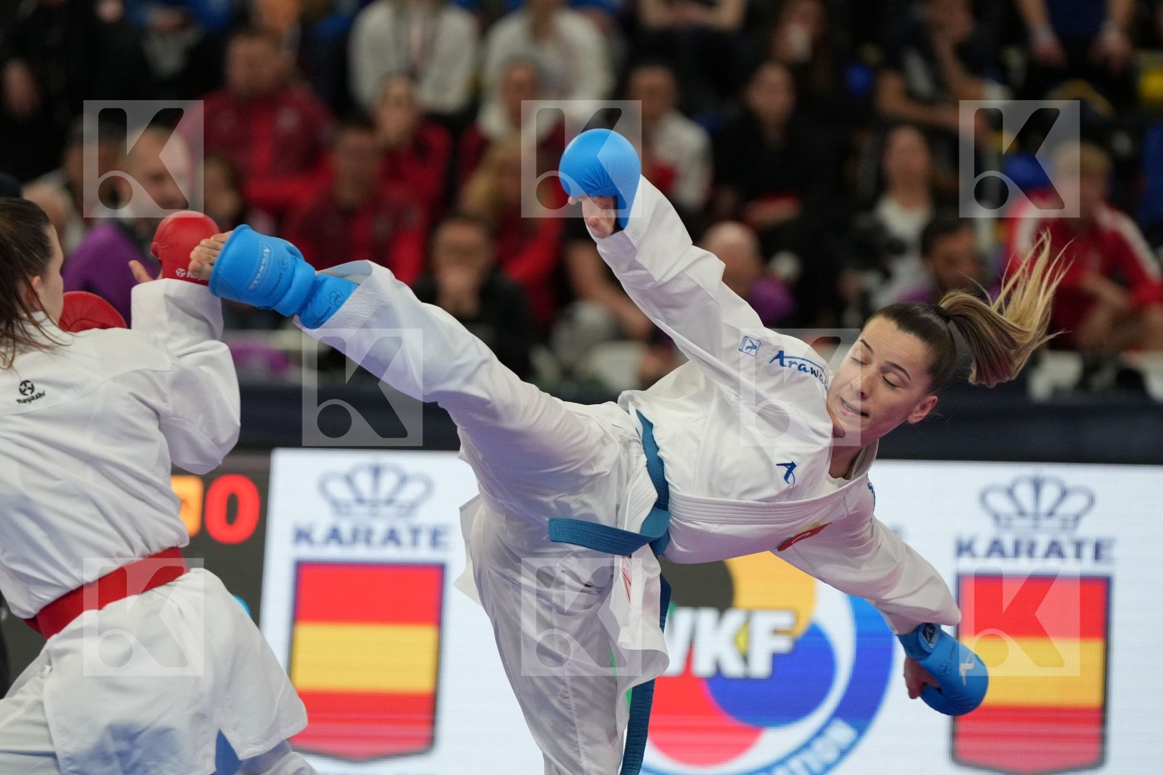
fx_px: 9239
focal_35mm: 286
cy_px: 388
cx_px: 582
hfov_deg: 7.2
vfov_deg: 4.8
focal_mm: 191
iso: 2000
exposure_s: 1/1000
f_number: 2.8
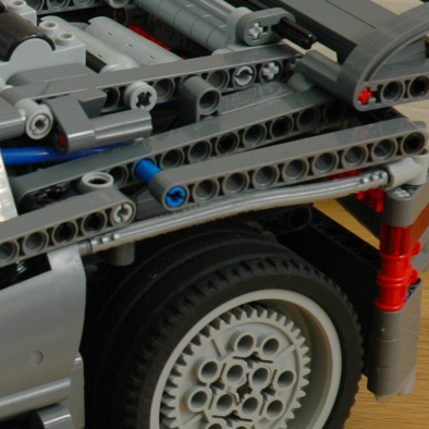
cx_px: -305
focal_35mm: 268
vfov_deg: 6.5
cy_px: 280
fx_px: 3752
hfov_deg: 6.4
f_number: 9
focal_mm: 55
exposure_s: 1/8
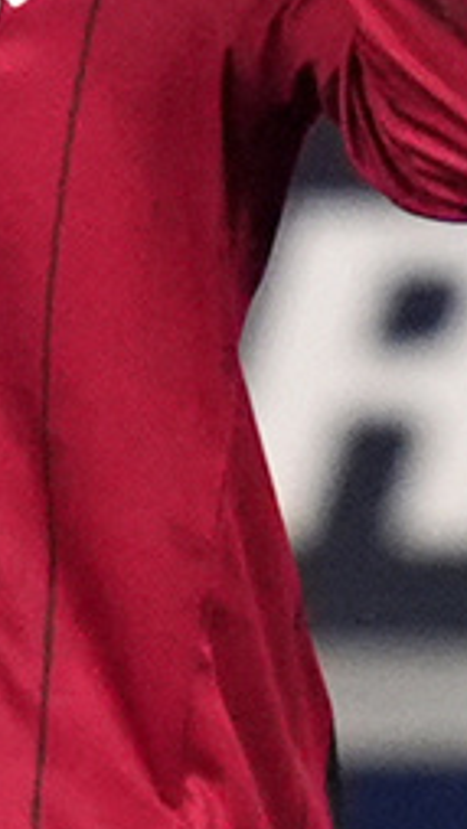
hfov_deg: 0.7
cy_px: -204
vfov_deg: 1.3
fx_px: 37223
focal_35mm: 1692
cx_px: -189
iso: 2000
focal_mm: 400
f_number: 3.2
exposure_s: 1/2000
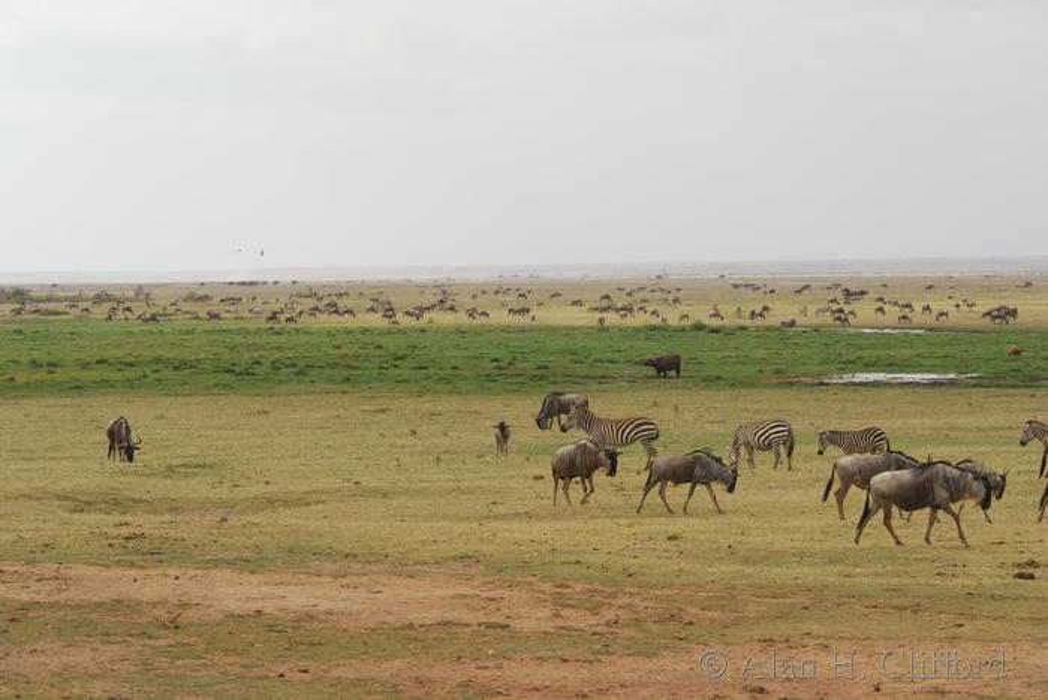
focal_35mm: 120
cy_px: 350
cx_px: 524
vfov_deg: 11.4
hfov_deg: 17.0
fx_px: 3496
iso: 100
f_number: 7.1
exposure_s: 1/200
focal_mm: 80
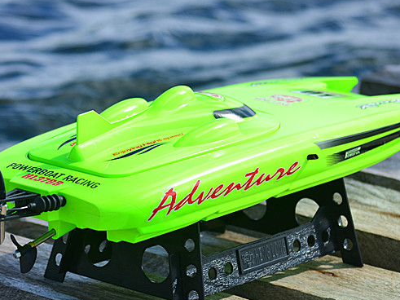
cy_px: 154
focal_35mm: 176
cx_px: 182
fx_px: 2031
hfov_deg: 11.2
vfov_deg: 8.4
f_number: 5.6
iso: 100
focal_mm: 75
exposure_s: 1/640
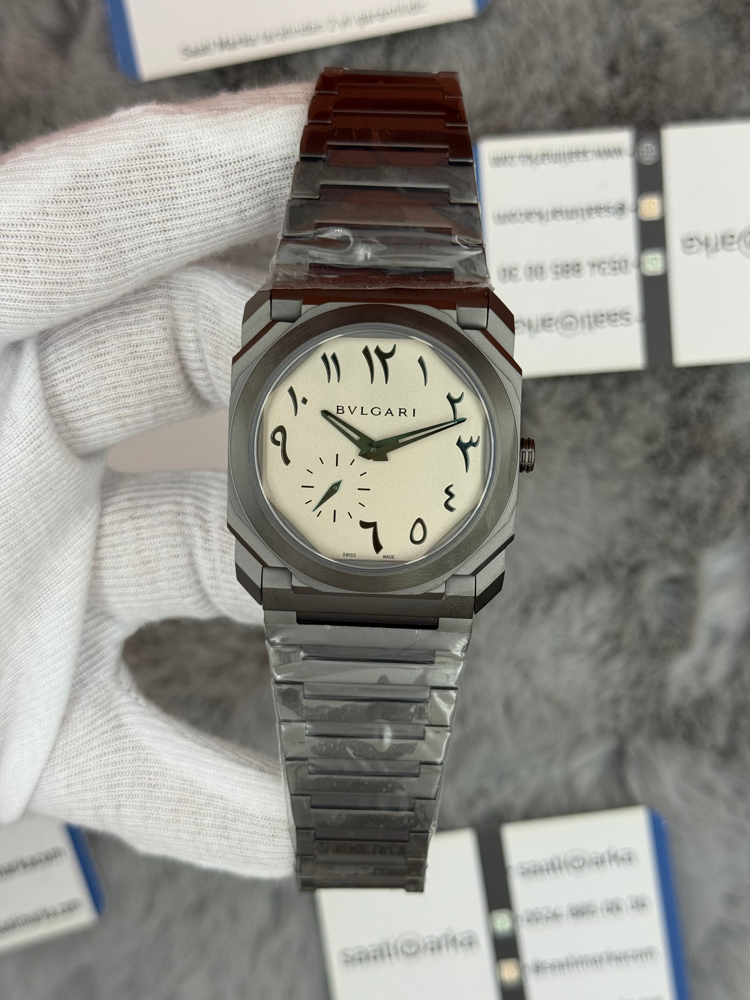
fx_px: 1387
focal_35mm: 48
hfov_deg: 30.3
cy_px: 500
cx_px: 375
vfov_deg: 39.7
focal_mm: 6.76
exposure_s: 1/754
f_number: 1.78
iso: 64
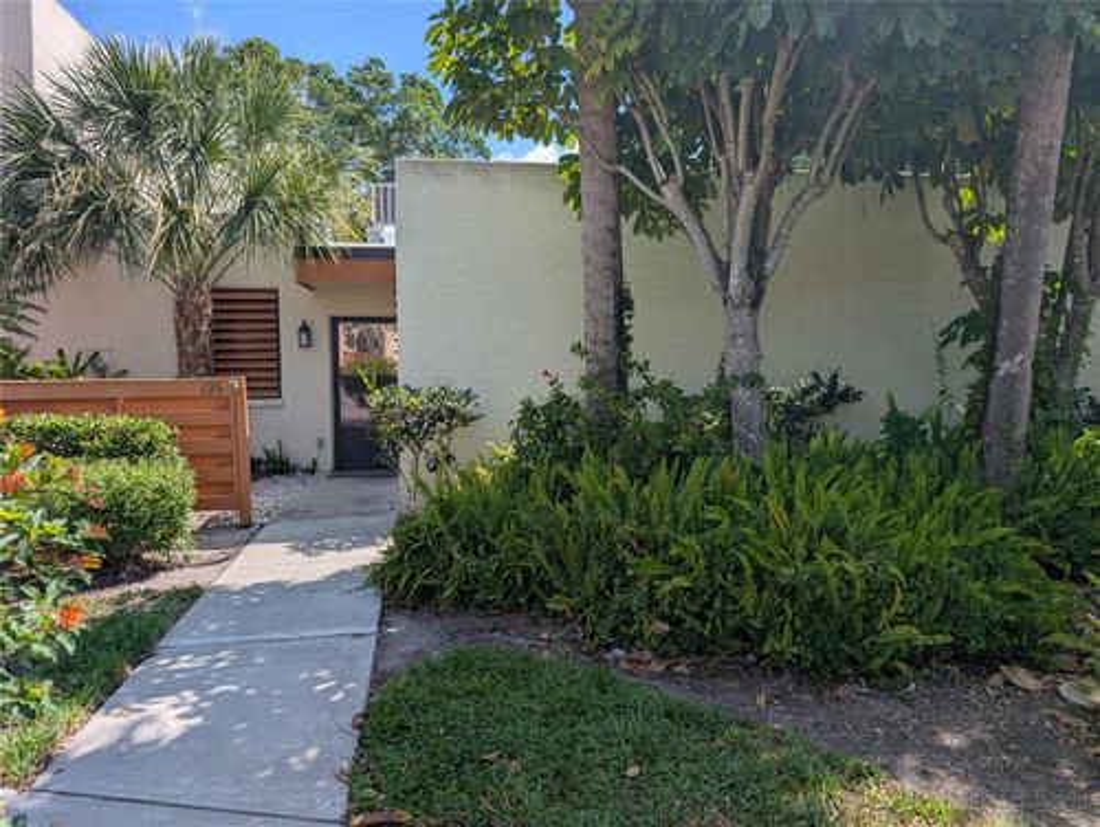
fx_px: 763
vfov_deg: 56.9
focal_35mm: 24
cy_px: 414
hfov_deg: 71.5
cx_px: 550
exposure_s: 1/767
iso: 19
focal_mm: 6.9
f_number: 1.68
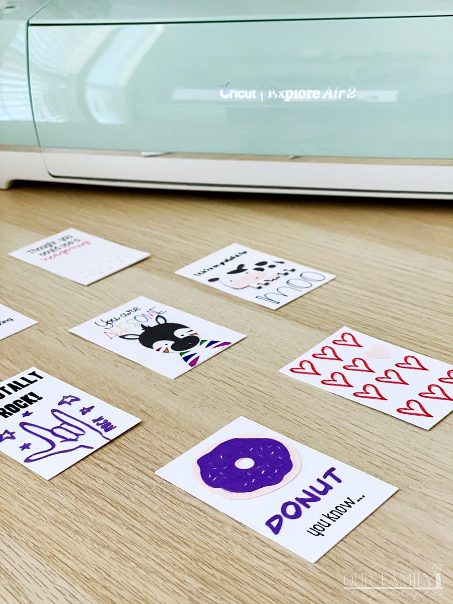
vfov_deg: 36.8
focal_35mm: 52
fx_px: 907
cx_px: 226
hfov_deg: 28.0
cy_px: 302
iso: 250
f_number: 2
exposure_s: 1/89
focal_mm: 6
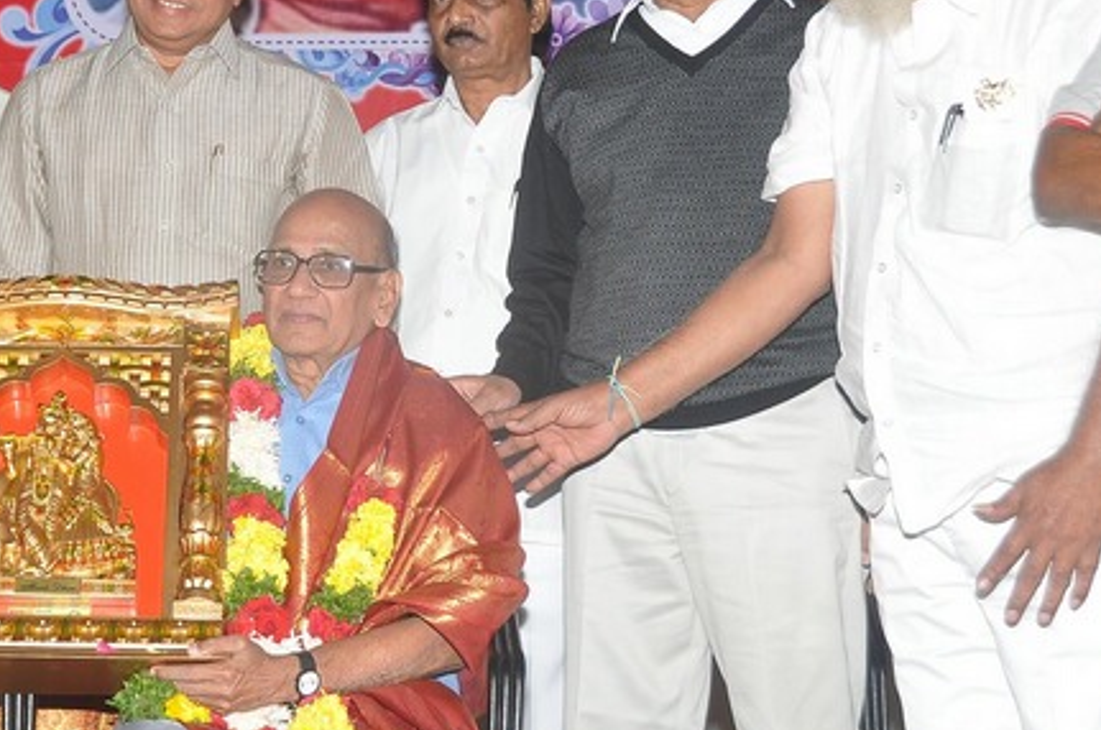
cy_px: 221
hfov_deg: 22.7
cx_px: 281
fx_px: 2718
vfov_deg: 15.3
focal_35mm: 89
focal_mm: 32
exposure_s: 1/125
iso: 320
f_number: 5
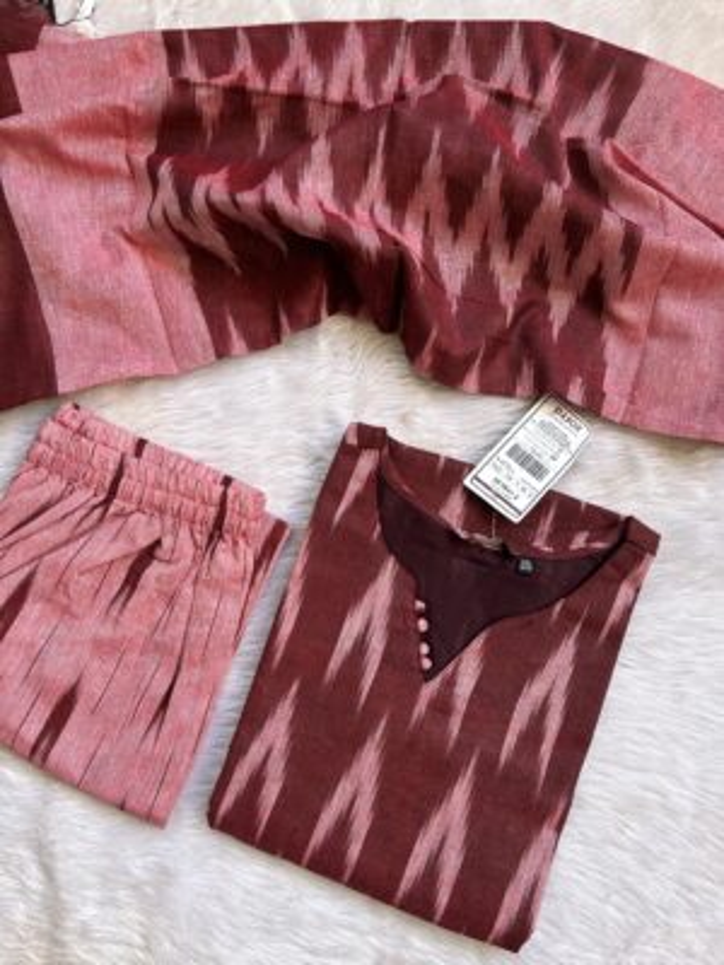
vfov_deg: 67.3
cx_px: 362
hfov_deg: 53.1
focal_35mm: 26
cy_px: 482
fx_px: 725
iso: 64
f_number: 1.5
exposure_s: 1/121
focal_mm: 5.7
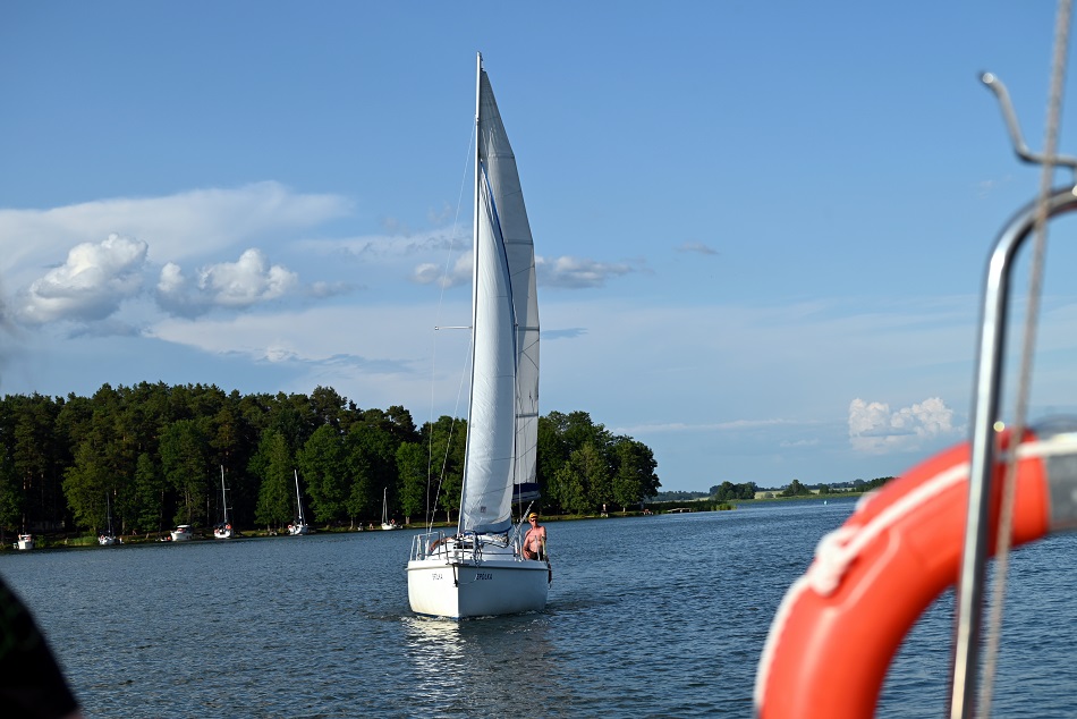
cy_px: 360
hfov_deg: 28.8
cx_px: 538
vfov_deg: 19.5
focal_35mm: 70
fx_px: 2095
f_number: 8
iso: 100
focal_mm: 70
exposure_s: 1/400
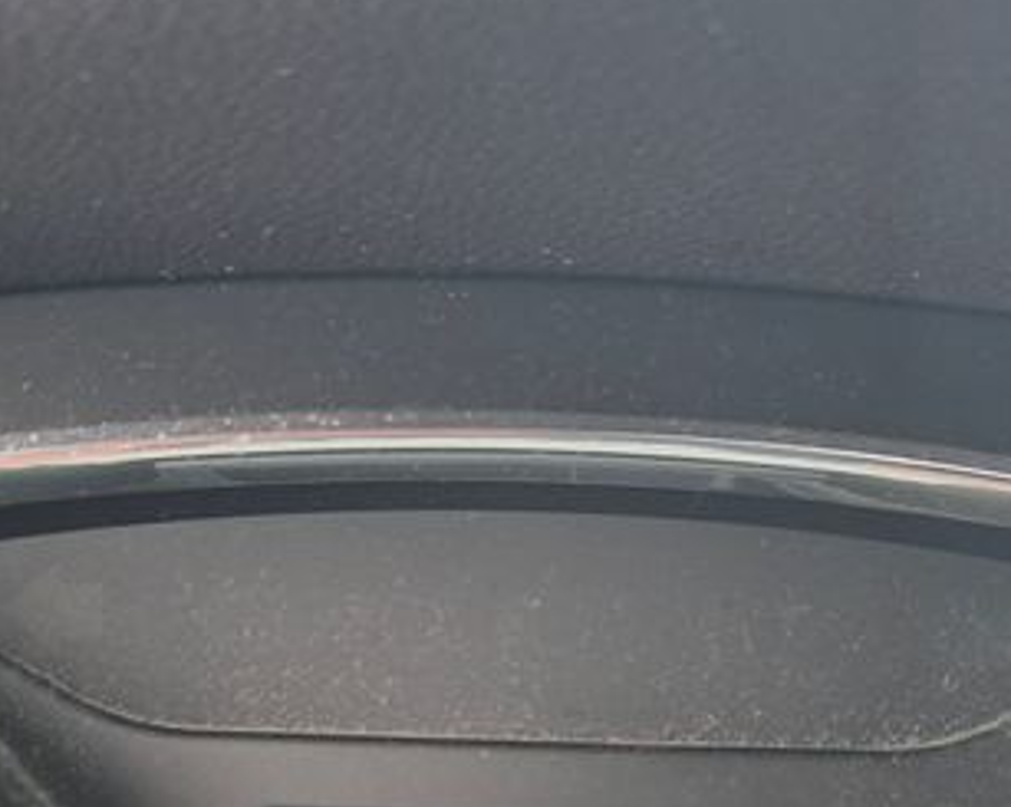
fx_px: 2242
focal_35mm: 75
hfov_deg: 25.4
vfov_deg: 19.4
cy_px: 926
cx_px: 445
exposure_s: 1/100
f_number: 1.8
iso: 160
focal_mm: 5.4
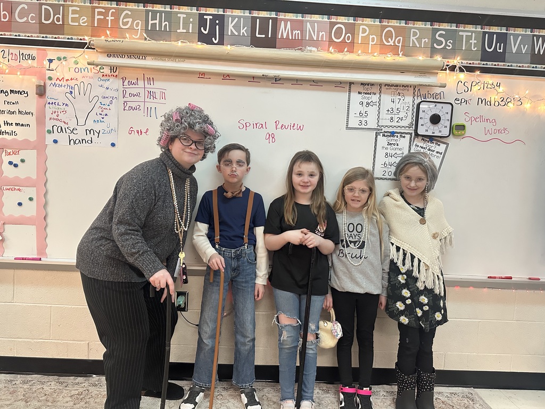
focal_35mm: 24
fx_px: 378
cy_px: 204
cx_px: 272
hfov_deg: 71.6
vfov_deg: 56.8
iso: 500
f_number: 1.78
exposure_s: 1/60
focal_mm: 6.86
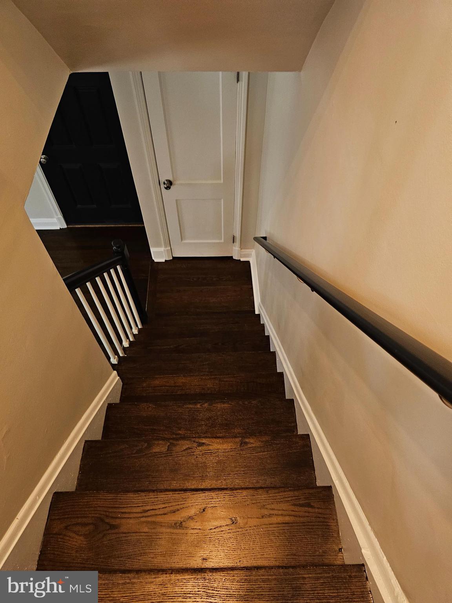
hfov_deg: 58.9
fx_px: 400
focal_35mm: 23
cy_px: 302
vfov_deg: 73.9
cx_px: 226
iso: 640
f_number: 1.7
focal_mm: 6.3
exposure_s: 1/40
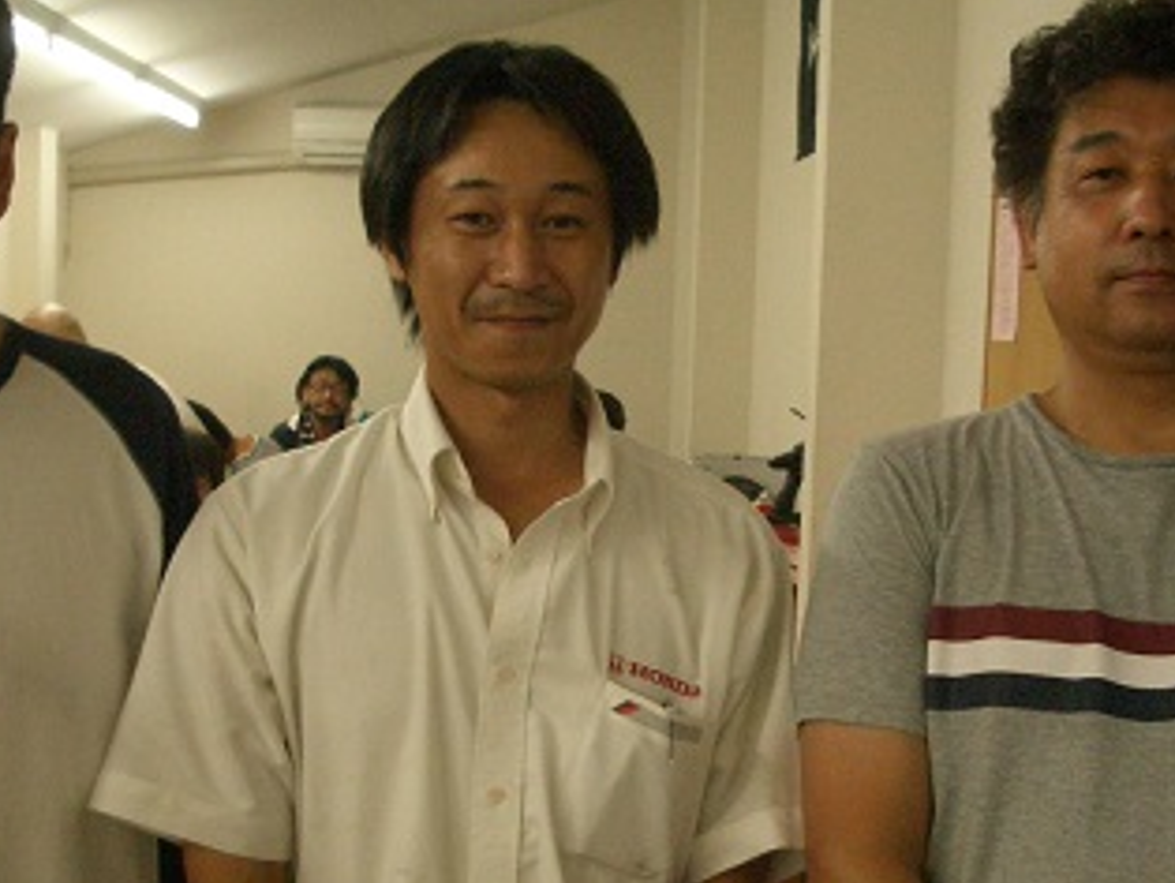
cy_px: 595
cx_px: 486
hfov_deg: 33.7
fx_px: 1936
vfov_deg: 25.5
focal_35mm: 57
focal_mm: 5.8
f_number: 2.6
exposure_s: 1/80
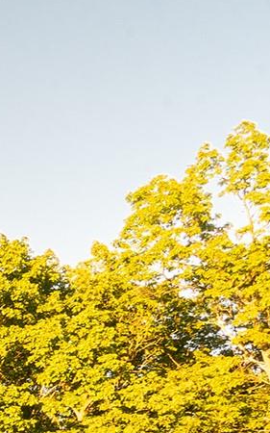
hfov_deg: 9.1
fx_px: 1249
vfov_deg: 18.7
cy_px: 512
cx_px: -624
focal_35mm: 106
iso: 400
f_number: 16
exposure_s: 1/20
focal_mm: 24
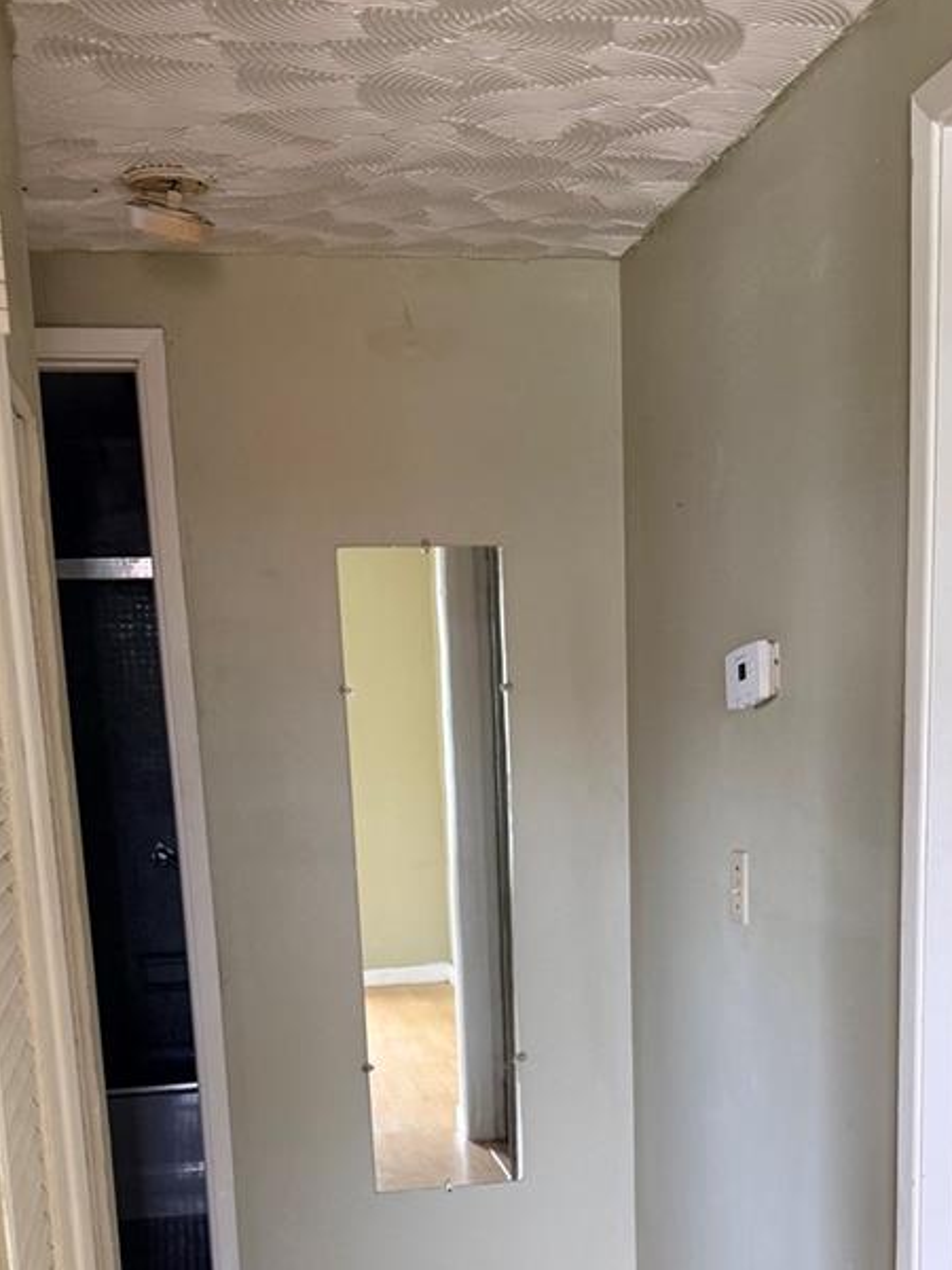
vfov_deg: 37.6
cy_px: 1090
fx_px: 1760
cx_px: 575
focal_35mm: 48
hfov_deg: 30.2
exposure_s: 1/81
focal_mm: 6.76
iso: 200
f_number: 1.78
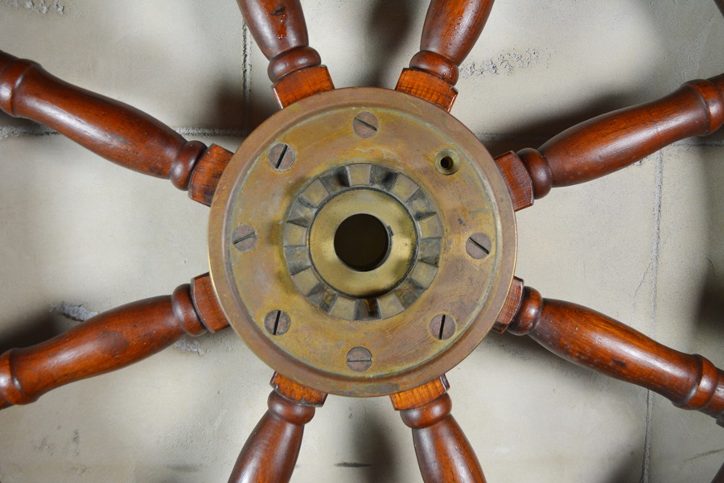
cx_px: 362
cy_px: 242
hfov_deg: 49.6
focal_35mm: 39
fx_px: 784
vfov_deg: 34.2
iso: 800
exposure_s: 1/50
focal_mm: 26
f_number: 4.2
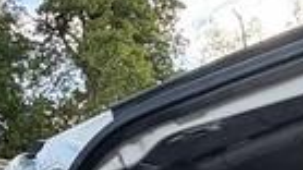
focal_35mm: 98
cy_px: 543
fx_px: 787
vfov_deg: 9.2
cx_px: 52
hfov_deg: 21.5
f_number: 2.2
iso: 64
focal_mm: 2.22
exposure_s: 1/133
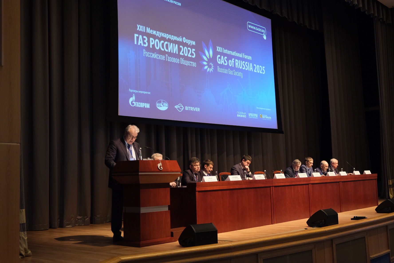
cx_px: 197
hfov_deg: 47.4
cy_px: 132
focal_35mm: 41
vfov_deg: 32.6
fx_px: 449
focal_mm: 27.4
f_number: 2.8
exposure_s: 1/60
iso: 2500
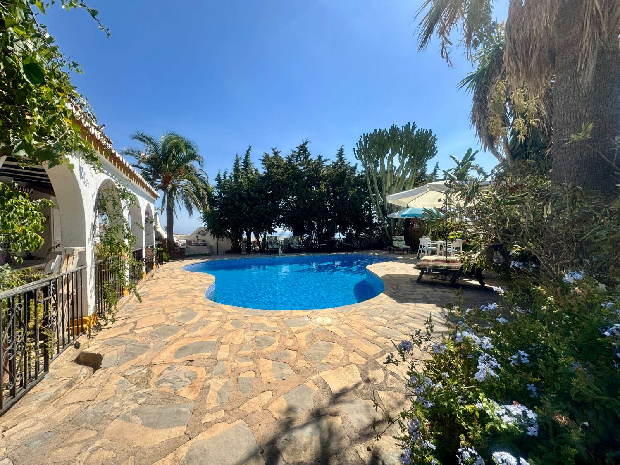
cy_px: 232
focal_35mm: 14
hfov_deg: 102.1
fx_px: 251
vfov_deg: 85.7
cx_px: 310
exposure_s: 1/1748
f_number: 2.2
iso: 50
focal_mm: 2.22
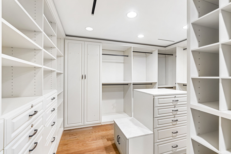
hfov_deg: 96.7
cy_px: 77
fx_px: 103
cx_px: 116
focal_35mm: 16
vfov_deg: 73.7
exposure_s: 5
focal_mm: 16
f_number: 8
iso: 100
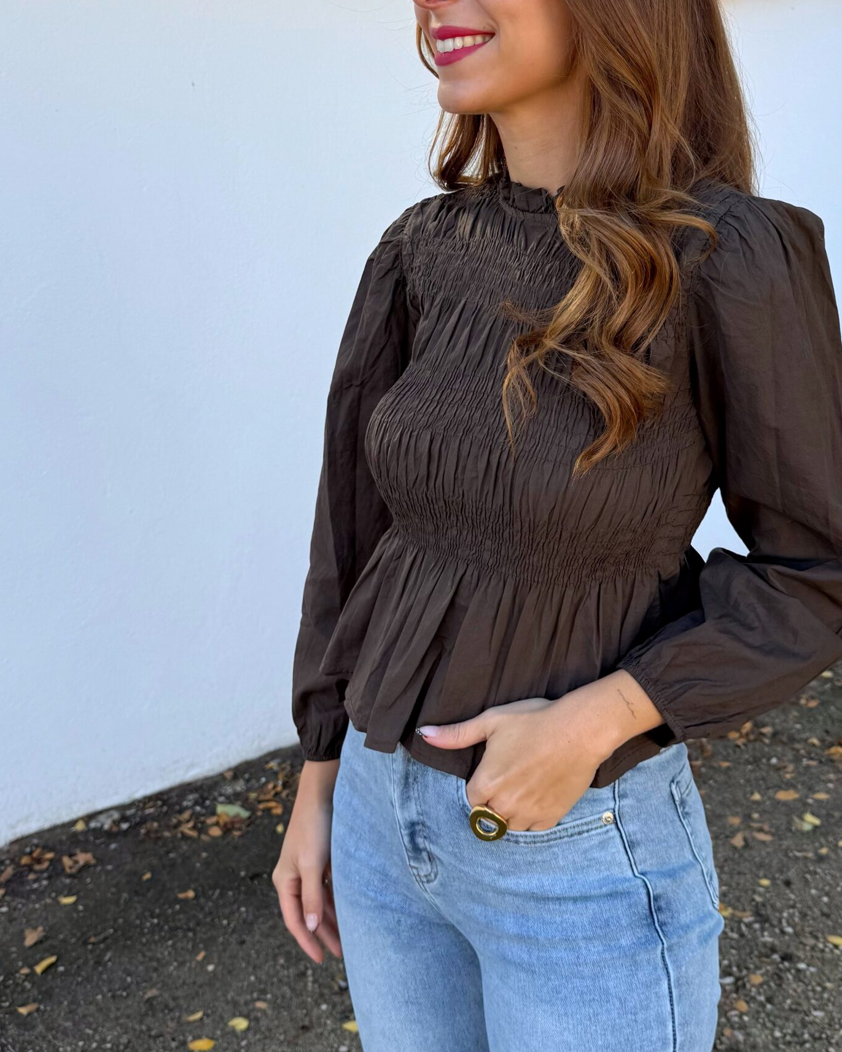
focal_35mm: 35
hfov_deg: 41.9
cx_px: 537
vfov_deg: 51.3
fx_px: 1090
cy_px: 449
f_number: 1.78
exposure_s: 1/598
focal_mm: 6.76
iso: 80
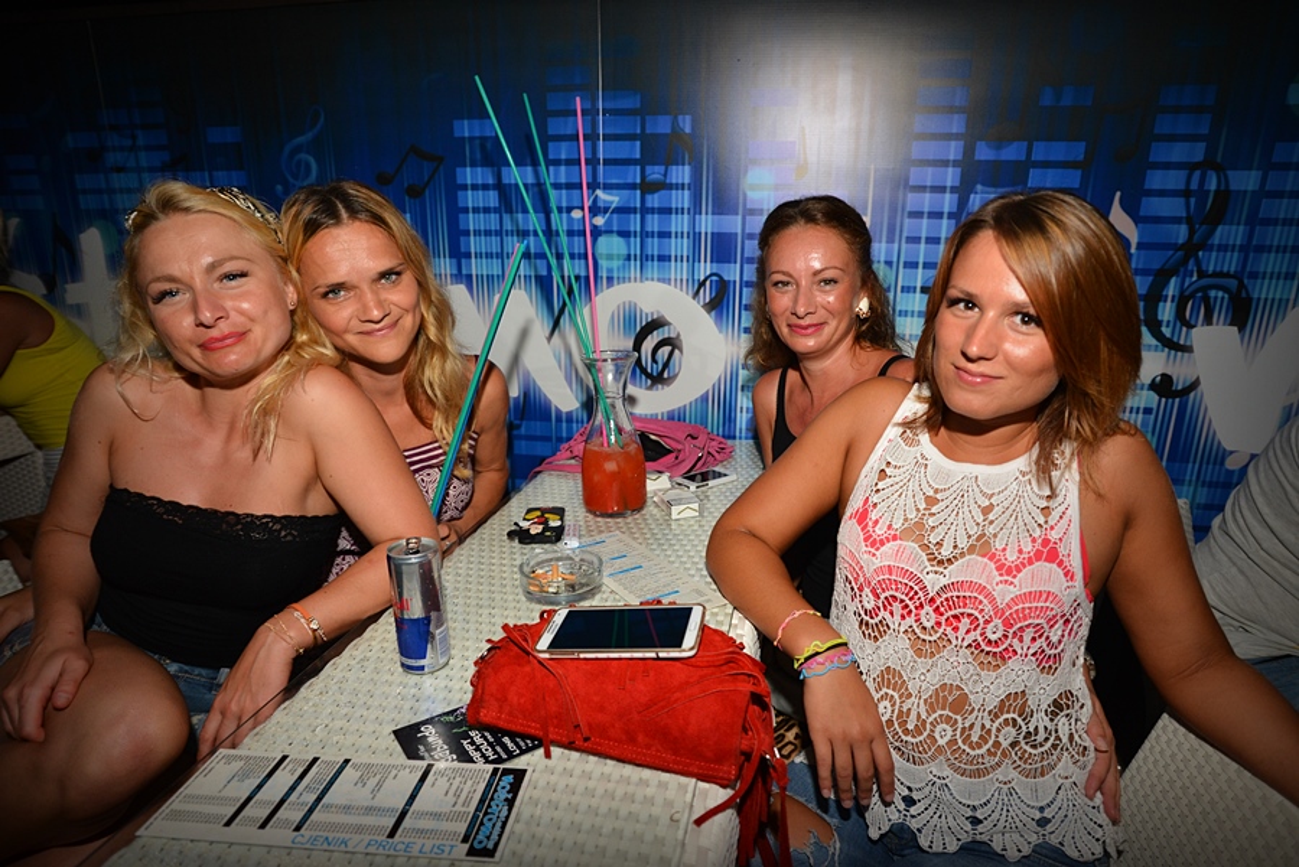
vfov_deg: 59.6
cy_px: 434
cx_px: 650
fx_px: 758
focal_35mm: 21
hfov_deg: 81.2
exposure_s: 1/160
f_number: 4.5
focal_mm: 21
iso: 1000
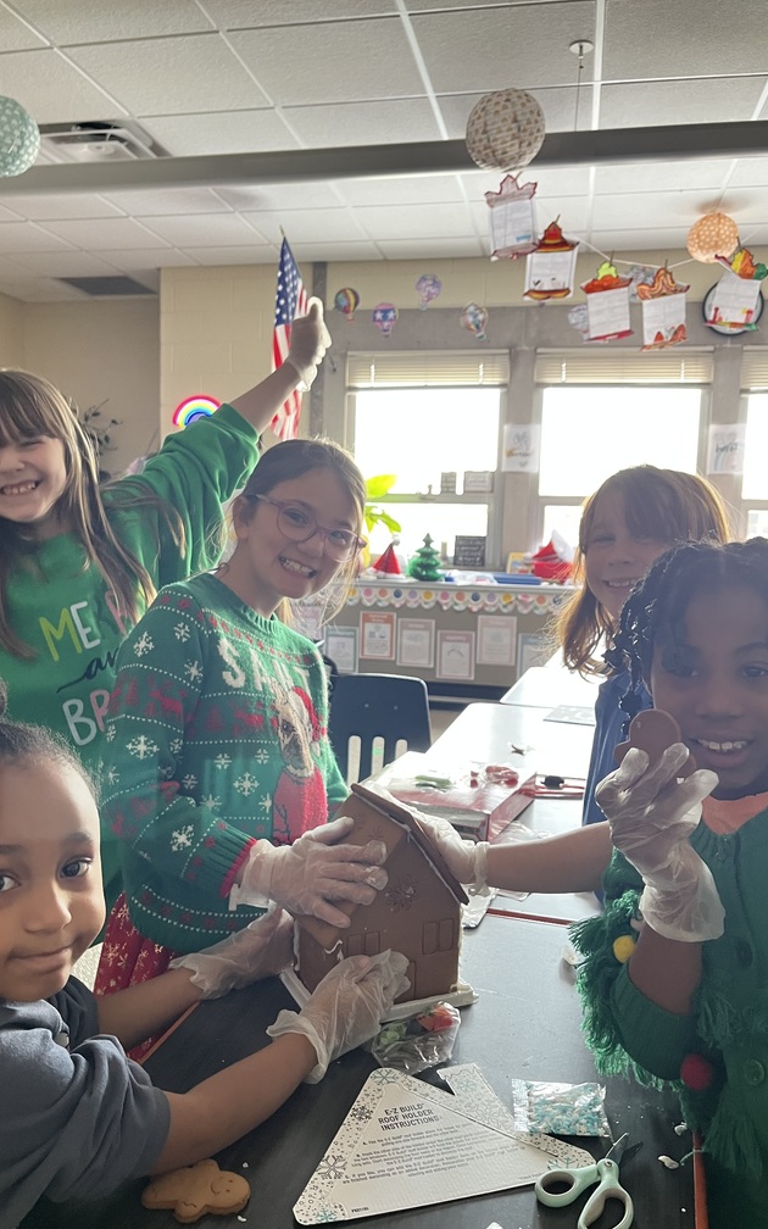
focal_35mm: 28
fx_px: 938
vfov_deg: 66.5
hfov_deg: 44.5
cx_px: 341
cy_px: 606
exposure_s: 1/60
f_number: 1.6
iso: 160
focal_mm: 5.1
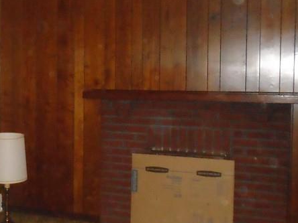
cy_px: 104
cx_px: 26
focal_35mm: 60
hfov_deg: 30.7
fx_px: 517
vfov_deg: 24.4
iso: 800
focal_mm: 4.6
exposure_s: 1/30
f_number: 3.2
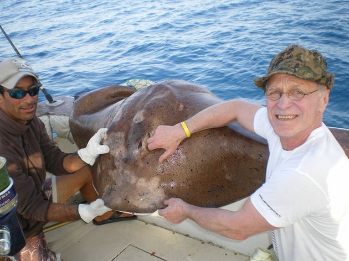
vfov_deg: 39.6
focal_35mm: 36
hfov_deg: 51.4
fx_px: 363
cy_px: 130
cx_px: 174
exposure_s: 1/100
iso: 50
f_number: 4.6
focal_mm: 6.3
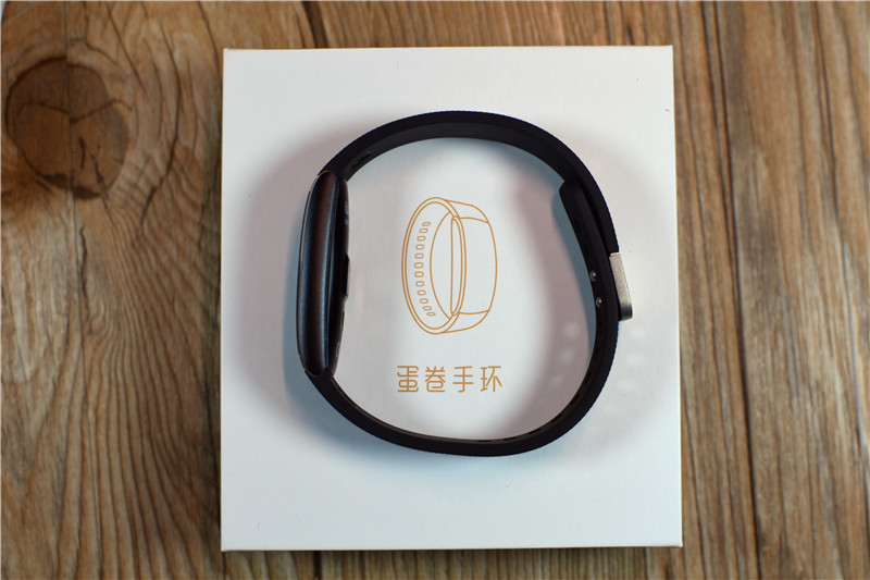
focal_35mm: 52
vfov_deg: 25.7
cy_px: 290
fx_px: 1268
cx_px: 435
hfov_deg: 37.9
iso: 200
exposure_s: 1/100
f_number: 5
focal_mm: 35
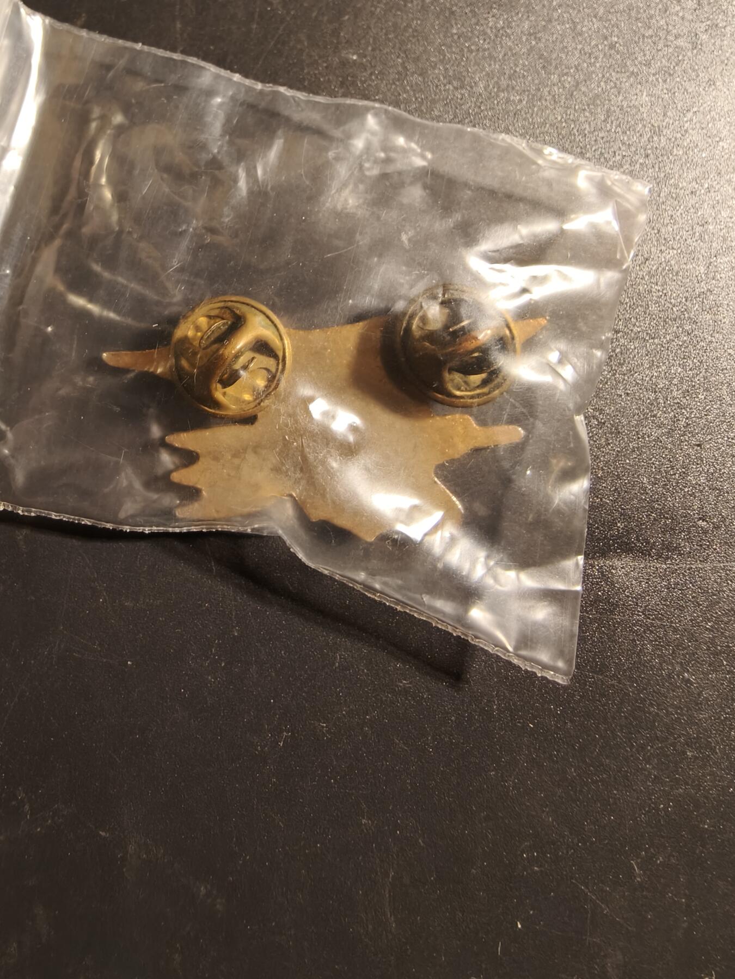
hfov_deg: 58.9
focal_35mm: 23
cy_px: 490
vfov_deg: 73.9
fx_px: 651
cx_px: 368
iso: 160
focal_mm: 2.32
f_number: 2
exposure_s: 1/63.9
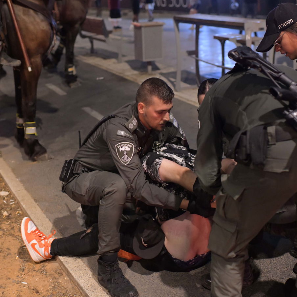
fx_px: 447
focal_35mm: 46
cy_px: 152
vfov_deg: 36.8
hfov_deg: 36.7
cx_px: 167
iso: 8000
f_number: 2.8
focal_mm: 35
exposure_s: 1/250
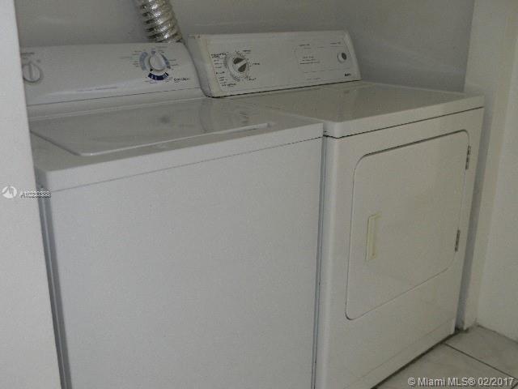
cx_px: 259
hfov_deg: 51.4
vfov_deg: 39.7
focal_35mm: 36
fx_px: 539
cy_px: 194
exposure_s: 1/31
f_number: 3.7
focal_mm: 6.4
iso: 200
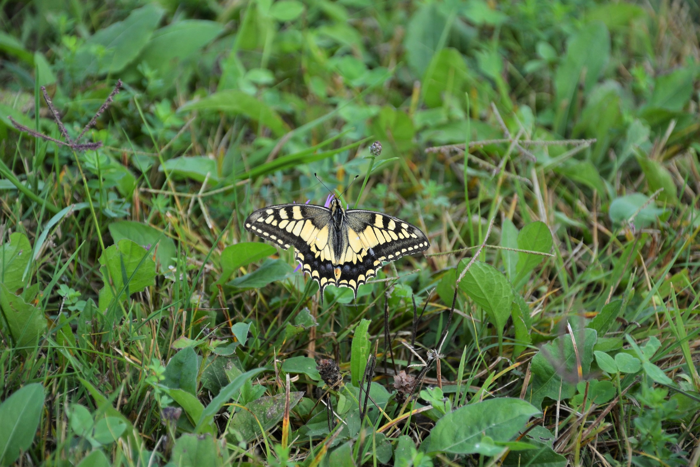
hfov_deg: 13.0
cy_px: 234
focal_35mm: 158
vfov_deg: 8.7
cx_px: 350
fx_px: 3062
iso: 400
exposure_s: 1/250
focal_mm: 105
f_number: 5.6
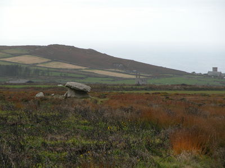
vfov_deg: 6.7
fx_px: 1449
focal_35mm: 223
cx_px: 112
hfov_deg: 8.9
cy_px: 84
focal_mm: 56.7
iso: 100
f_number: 5.2
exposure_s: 1/259
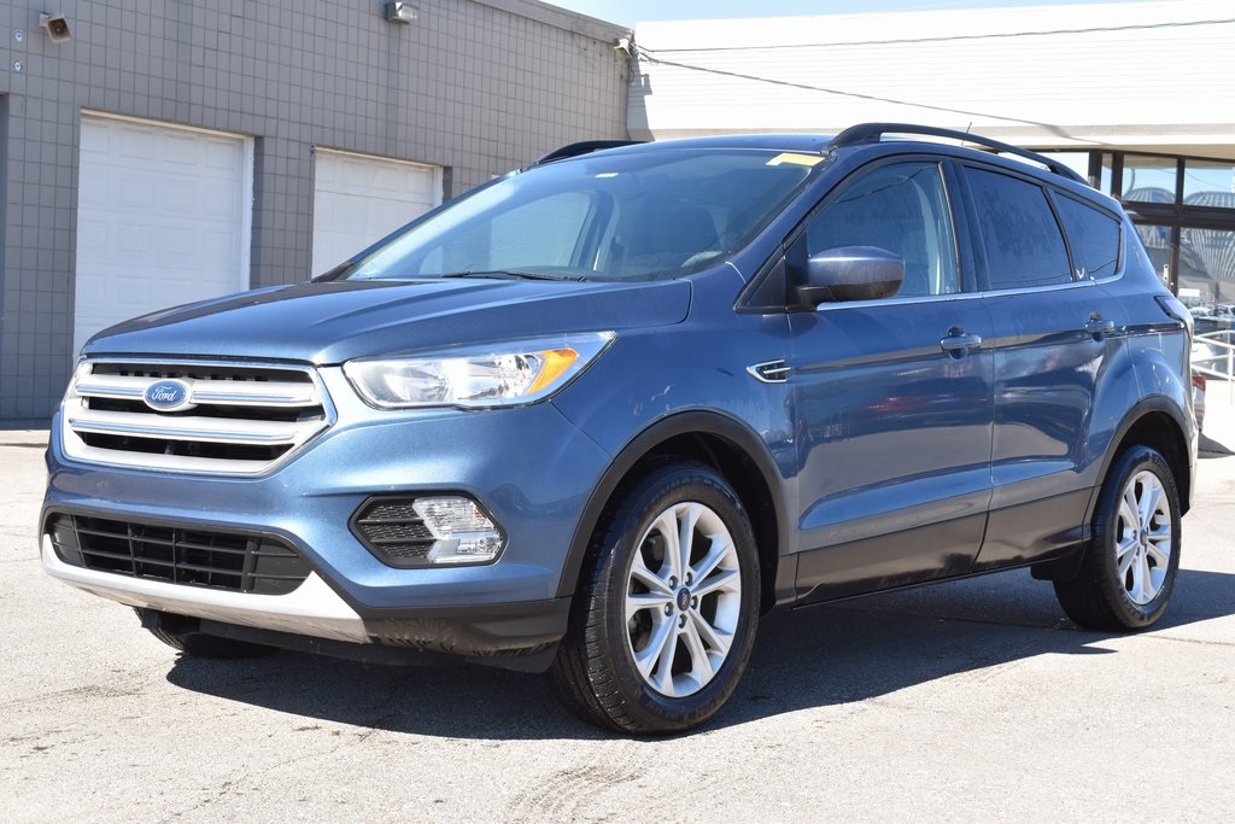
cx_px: 618
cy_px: 412
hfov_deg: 37.8
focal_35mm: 52
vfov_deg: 25.8
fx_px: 1801
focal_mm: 35
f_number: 8
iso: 250
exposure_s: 1/250
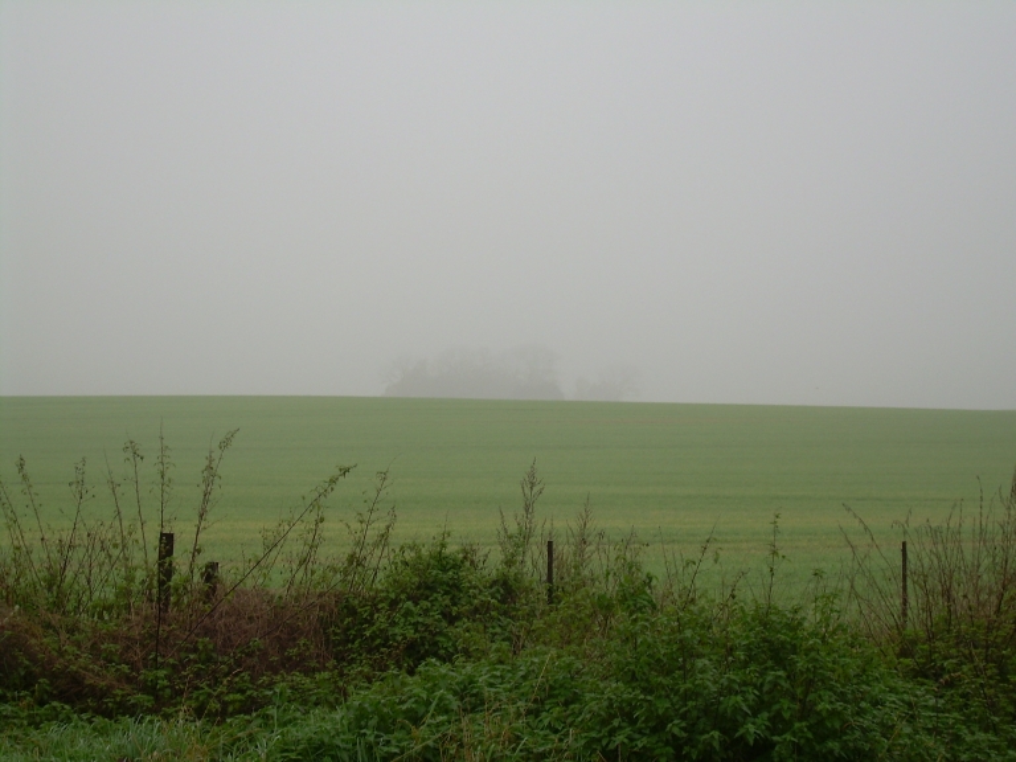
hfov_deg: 25.3
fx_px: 2260
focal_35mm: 77
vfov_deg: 19.1
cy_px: 381
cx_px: 508
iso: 50
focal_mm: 13.2
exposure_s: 1/115
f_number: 3.9
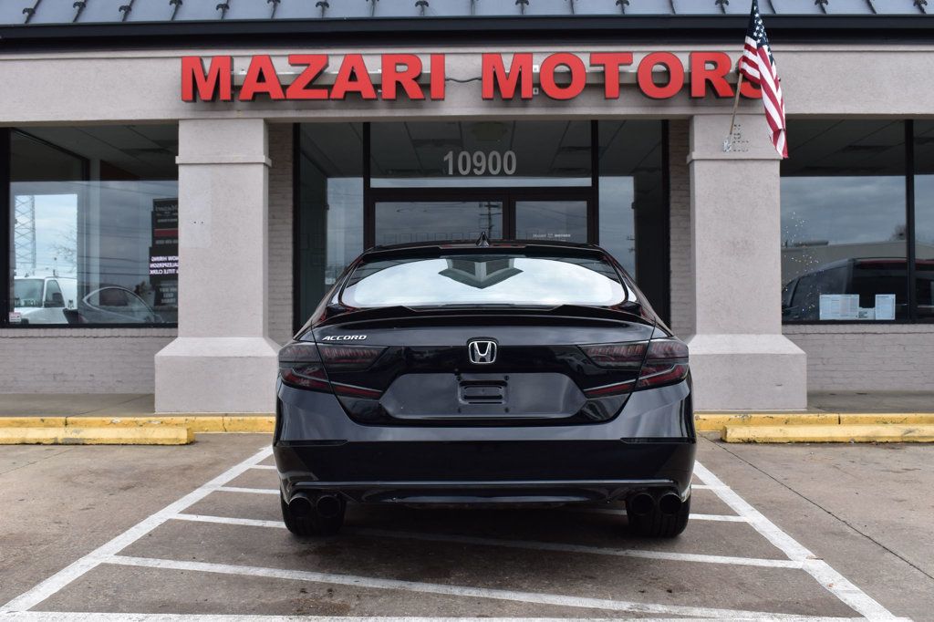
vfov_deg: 33.0
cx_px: 467
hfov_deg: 47.9
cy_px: 311
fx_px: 1050
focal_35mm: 40
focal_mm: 27
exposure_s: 1/125
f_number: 9
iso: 400
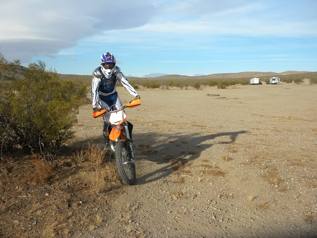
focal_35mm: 37
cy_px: 119
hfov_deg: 50.1
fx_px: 339
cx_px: 158
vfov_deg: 38.7
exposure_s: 1/130
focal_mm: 6.6
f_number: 10
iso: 90
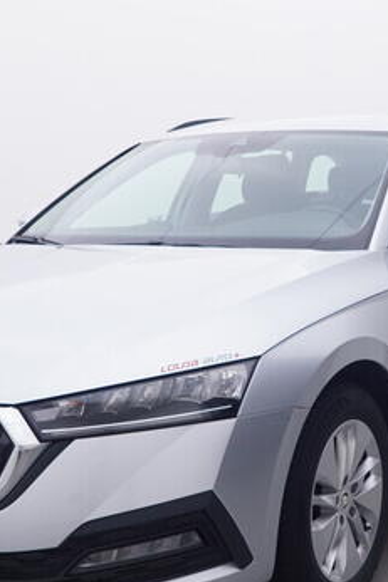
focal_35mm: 66
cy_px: 302
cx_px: 279
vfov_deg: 30.3
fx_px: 1076
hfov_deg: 20.3
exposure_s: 1/80
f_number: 5
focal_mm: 15
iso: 200
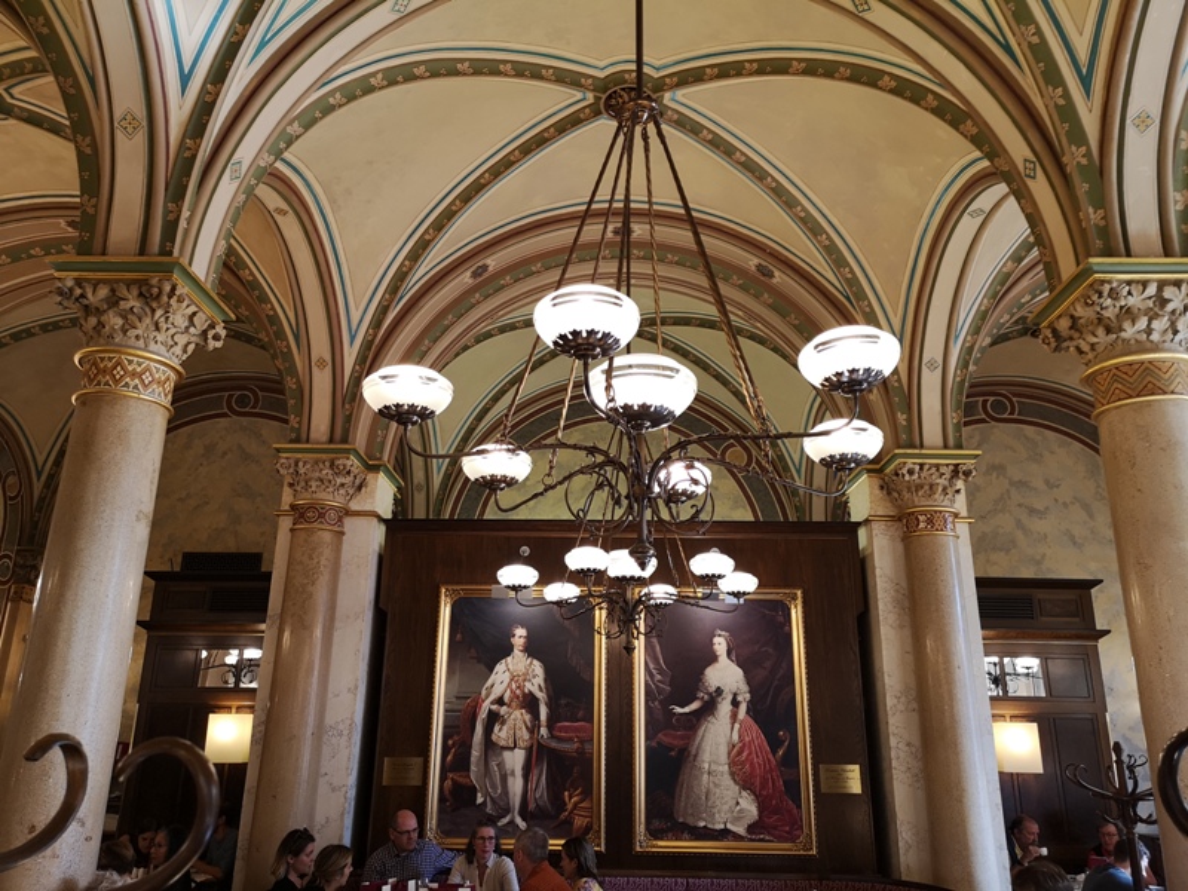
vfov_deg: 51.4
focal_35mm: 27
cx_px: 594
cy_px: 446
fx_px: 927
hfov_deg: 65.3
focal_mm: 3.95
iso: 125
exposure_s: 1/50
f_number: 1.8
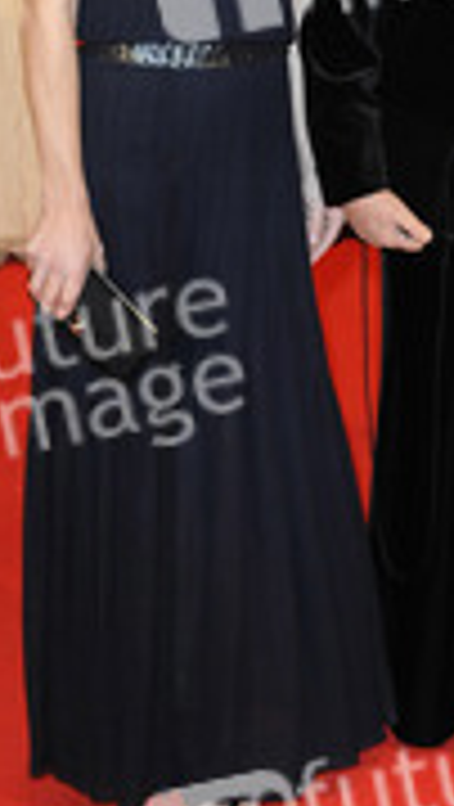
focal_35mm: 112
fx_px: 2391
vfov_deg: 18.9
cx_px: 503
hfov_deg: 10.7
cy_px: 162
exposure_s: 1/200
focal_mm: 48
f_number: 5.6
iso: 3200
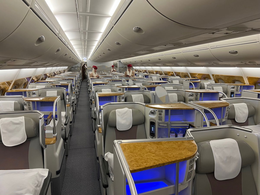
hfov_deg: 67.3
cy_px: 98
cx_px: 130
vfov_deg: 53.1
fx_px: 195
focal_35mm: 26
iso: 100
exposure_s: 1/73
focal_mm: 5.7
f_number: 1.5
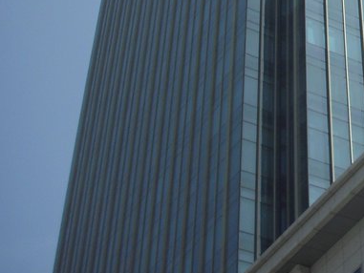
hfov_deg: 18.0
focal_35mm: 102
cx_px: 474
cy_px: -87
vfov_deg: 13.9
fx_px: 1073
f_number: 8
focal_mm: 6.2
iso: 100
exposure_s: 1/400
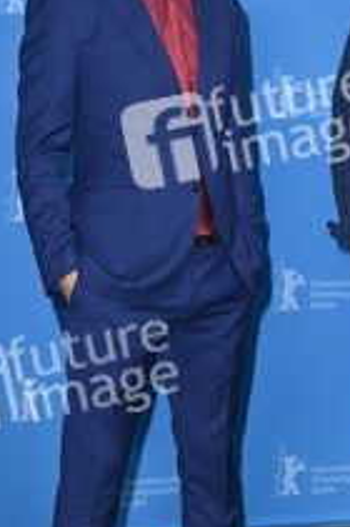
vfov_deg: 21.5
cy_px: 255
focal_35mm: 95
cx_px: 322
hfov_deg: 14.2
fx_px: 1390
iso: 1000
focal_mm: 50
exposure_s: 1/250
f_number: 5.6
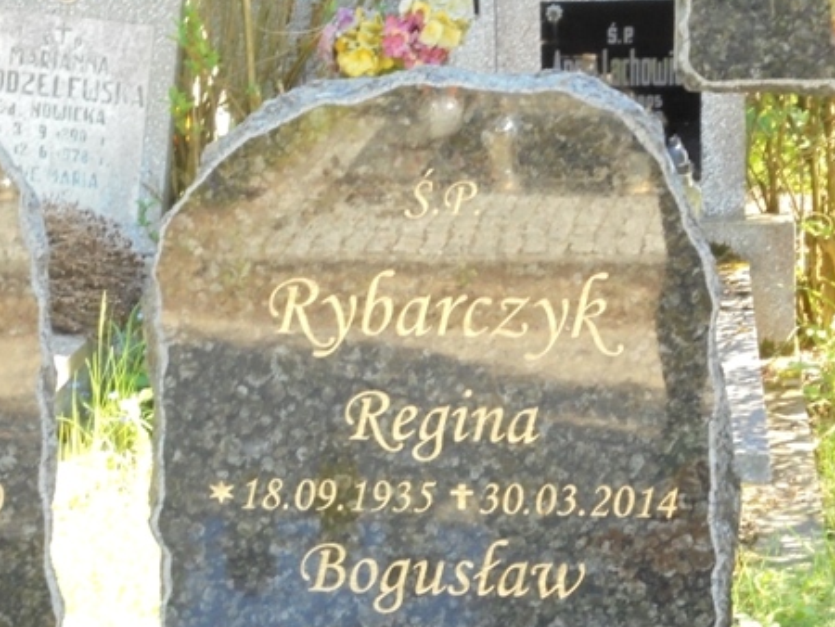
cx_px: 427
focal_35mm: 118
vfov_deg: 12.5
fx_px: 2848
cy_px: 425
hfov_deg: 16.7
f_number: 6.7
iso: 400
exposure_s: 1/60
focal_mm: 14.9
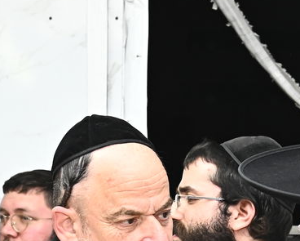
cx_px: 293
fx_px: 1457
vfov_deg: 9.3
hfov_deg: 11.6
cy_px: 303
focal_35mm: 164
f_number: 8
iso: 2500
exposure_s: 1/160
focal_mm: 46
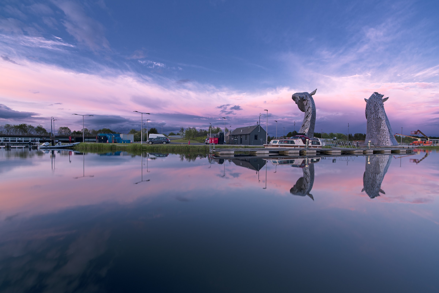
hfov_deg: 100.4
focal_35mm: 15
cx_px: 220
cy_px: 146
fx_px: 183
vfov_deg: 77.3
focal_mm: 15
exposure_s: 1/2
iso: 31
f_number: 16
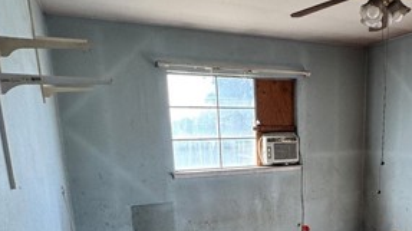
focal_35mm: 34
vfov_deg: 32.7
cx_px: 289
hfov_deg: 56.3
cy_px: 212
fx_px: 371
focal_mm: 2.22
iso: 80
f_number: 2.2
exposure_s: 1/99
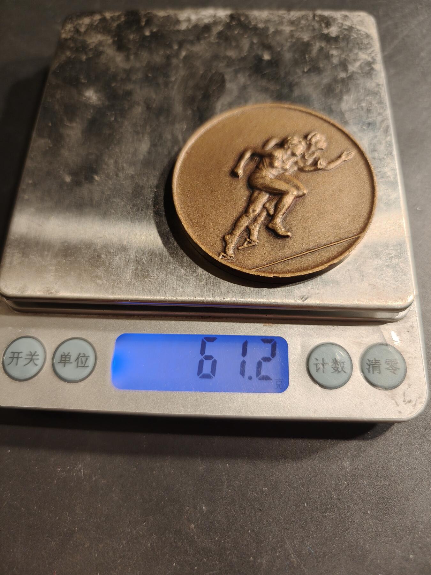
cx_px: 216
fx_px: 382
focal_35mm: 23
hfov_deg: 58.9
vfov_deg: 73.9
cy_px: 288
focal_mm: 6.06
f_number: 1.6
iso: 160
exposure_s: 1/200
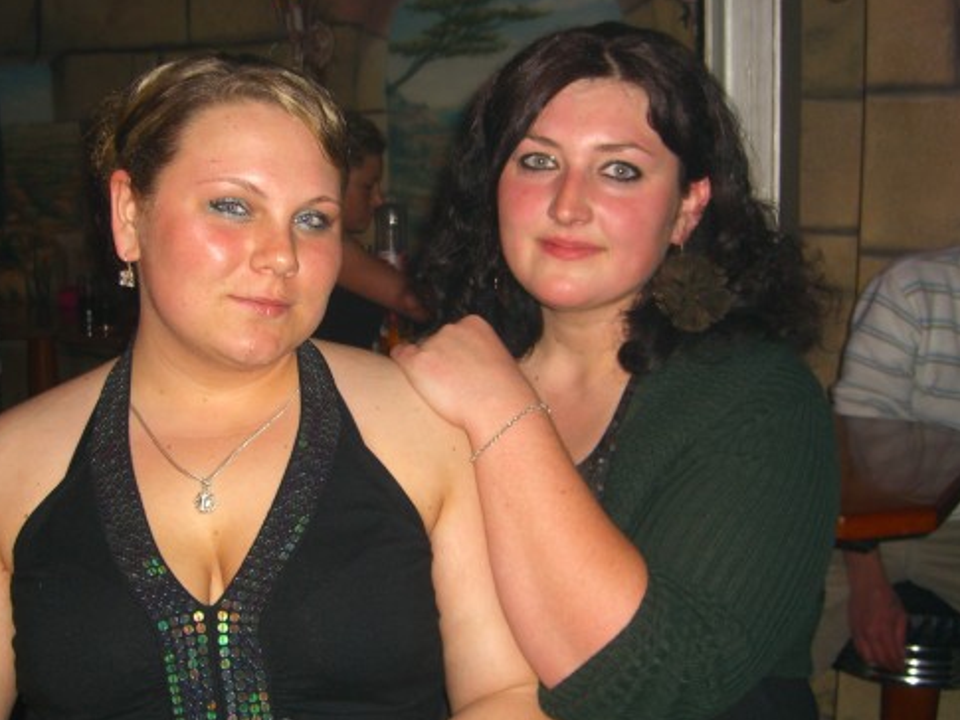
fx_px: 1304
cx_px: 390
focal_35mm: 47
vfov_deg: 30.9
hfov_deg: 40.3
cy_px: 358
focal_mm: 7.9
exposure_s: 1/60
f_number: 2.8
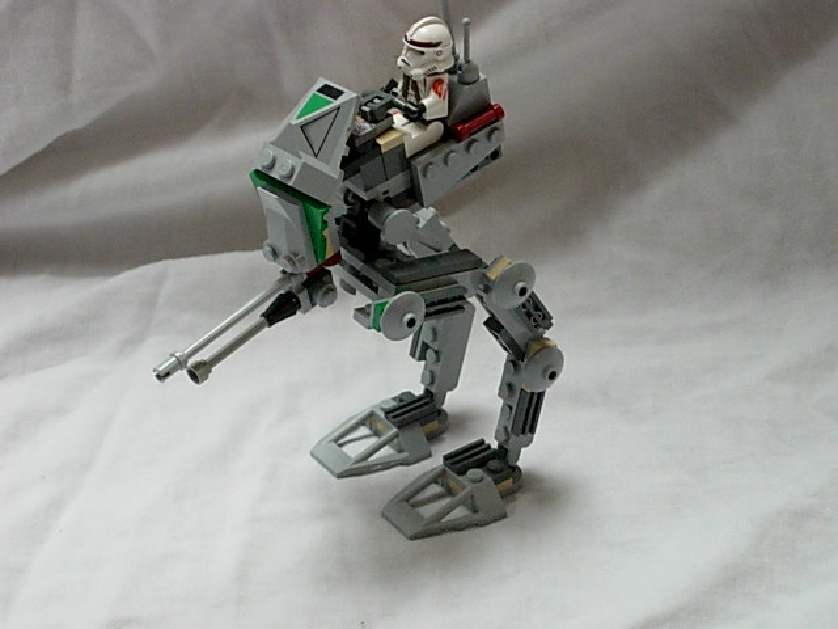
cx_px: 419
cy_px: 314
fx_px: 2736
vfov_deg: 13.1
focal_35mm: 113
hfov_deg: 17.4
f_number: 4.9
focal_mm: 23.4
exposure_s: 1/93.1
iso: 400
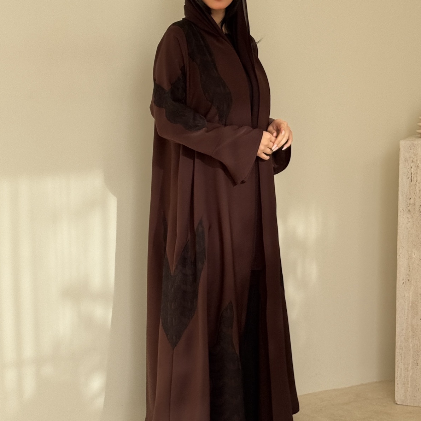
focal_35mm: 57
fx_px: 784
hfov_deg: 30.0
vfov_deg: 30.0
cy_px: 218
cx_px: 209
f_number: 1.78
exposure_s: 1/1167
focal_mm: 6.76
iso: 80
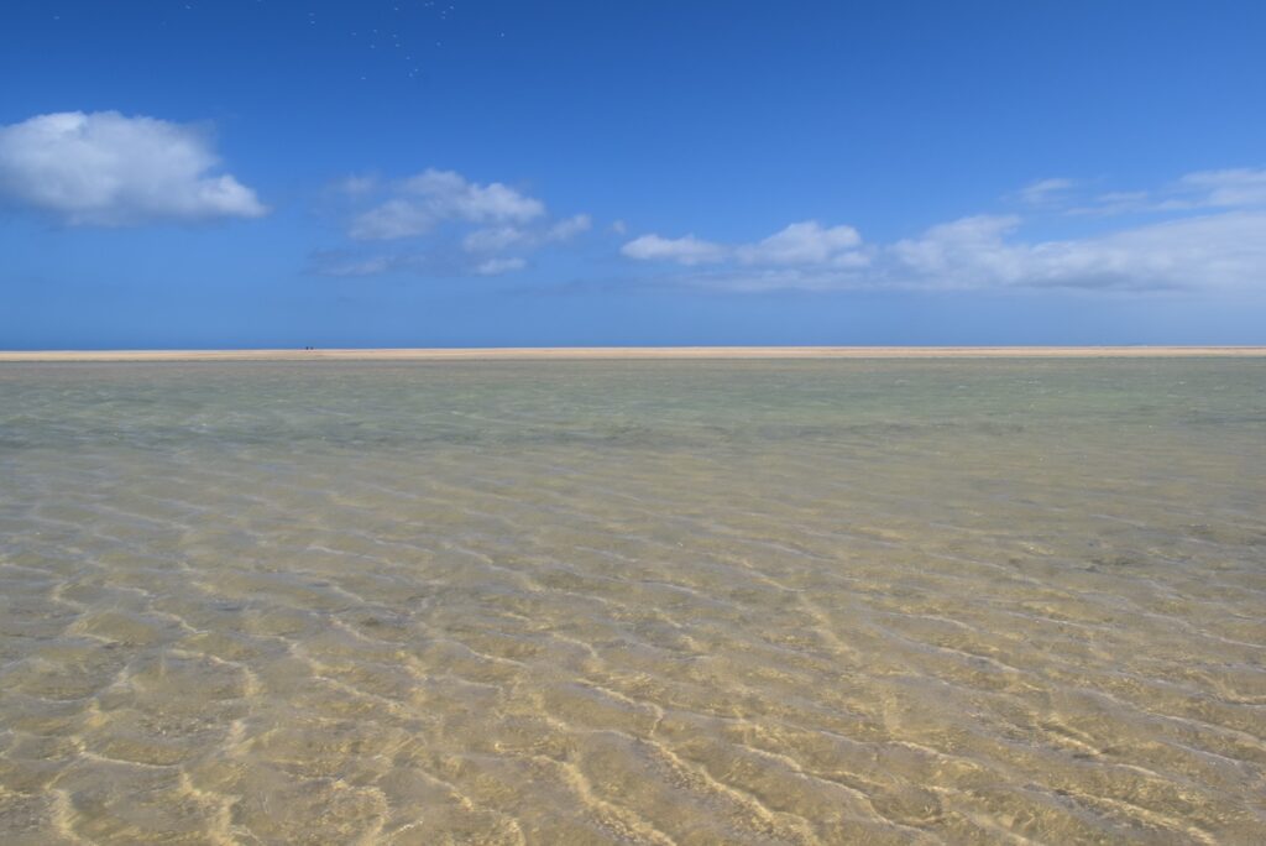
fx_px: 950
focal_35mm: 27
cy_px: 423
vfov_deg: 48.0
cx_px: 633
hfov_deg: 67.4
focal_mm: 18
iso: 200
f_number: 11
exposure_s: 1/500
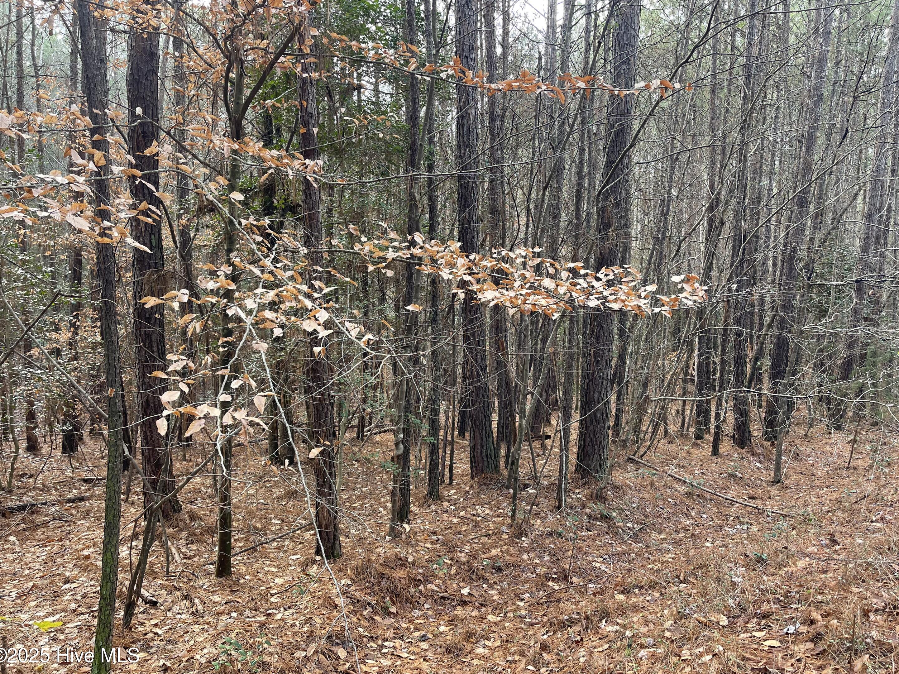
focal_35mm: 26
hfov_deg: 67.3
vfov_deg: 53.1
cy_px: 337
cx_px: 458
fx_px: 675
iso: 64
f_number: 1.6
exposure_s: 1/121
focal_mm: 5.1
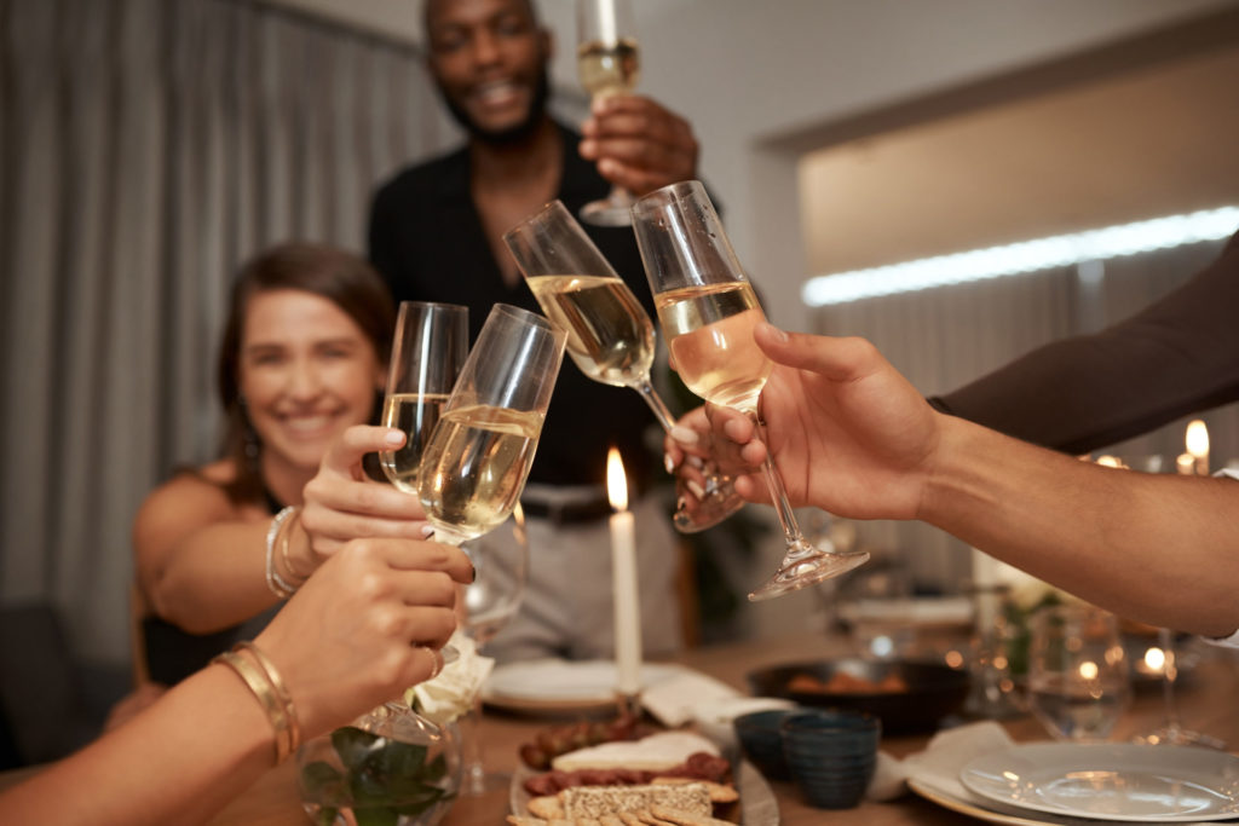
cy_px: 413
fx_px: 1205
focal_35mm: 35
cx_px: 620
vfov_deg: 37.9
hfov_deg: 54.4
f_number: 2.2
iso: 320
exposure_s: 1/125
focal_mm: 35
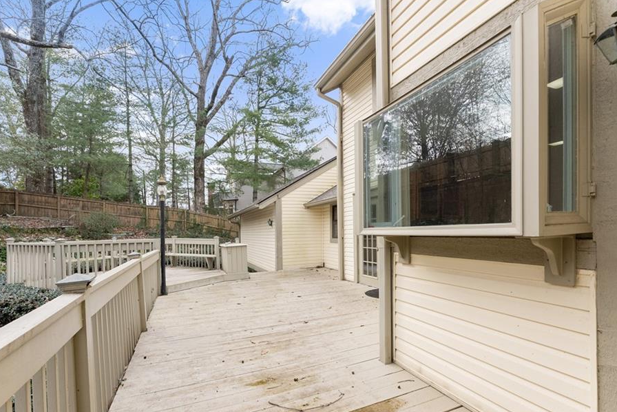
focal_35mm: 16
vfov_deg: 73.5
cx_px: 311
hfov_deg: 96.7
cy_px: 229
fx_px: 274
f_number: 7.1
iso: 640
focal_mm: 14
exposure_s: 1/800
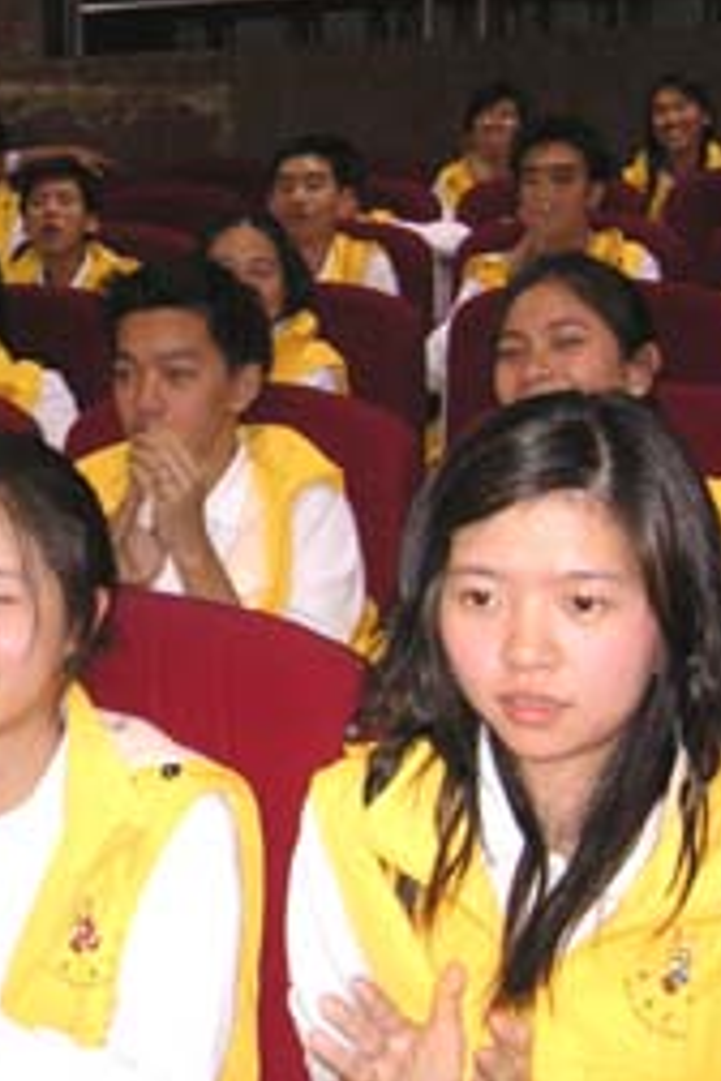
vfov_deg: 32.8
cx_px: 34
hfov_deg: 21.6
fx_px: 1832
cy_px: 459
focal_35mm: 61
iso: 160
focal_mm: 6.1
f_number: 2.8
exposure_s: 1/45
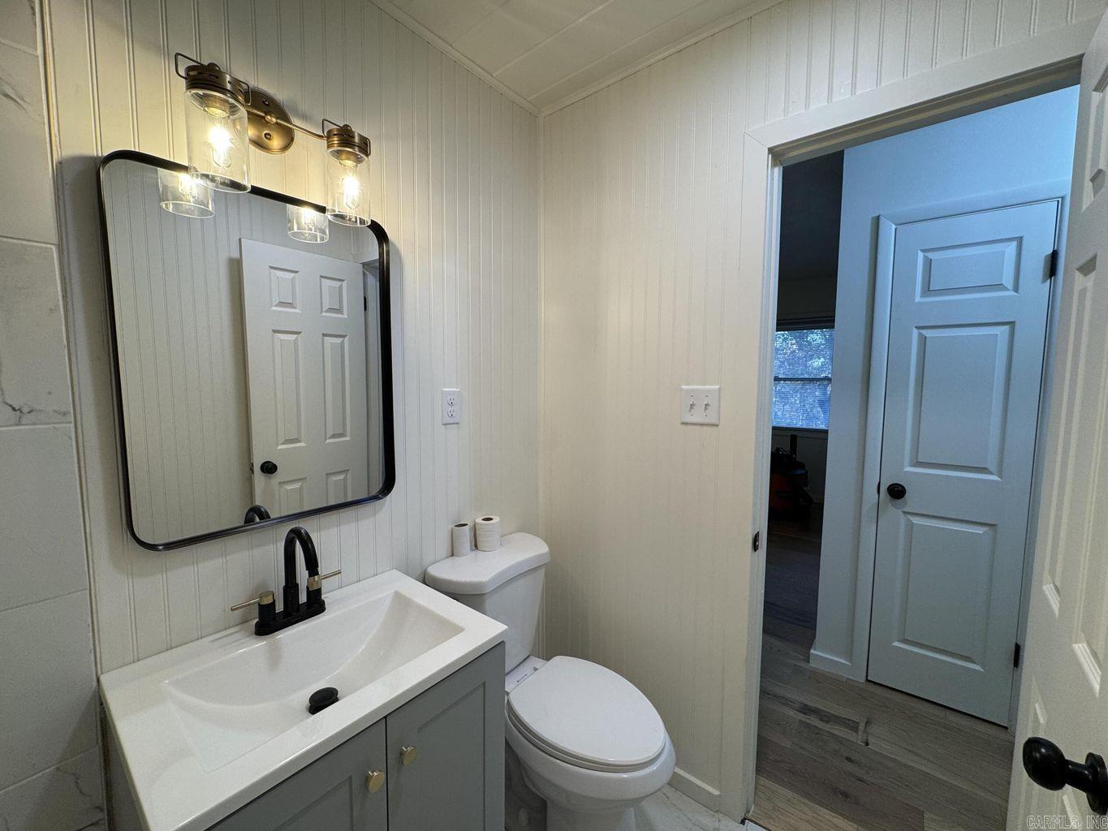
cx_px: 554
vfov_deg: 85.7
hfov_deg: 102.1
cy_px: 416
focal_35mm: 14
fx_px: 448
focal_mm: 2.22
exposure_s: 1/120
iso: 100
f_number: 2.2
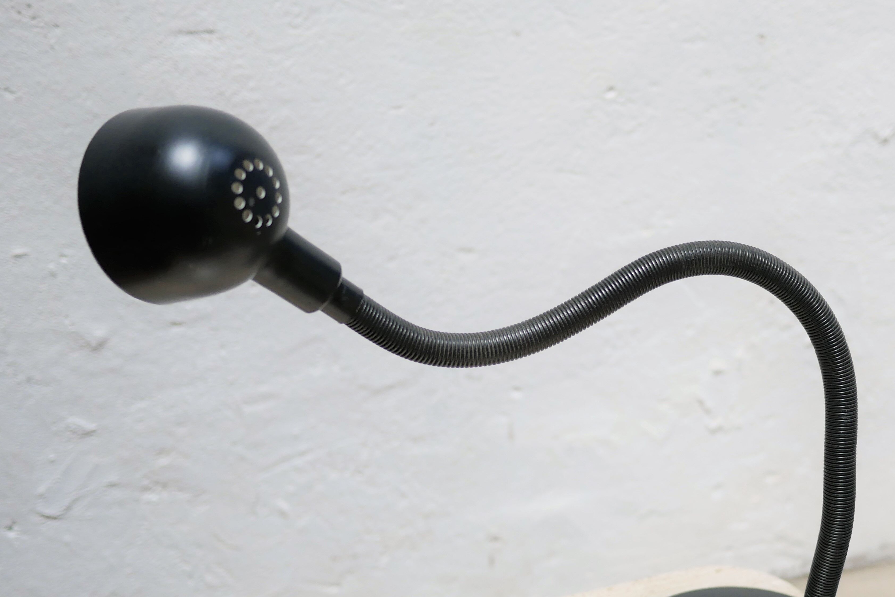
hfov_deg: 34.8
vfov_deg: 23.7
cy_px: 400
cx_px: 582
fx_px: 1417
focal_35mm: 57
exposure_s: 1/60
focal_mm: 20
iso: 320
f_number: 1.7
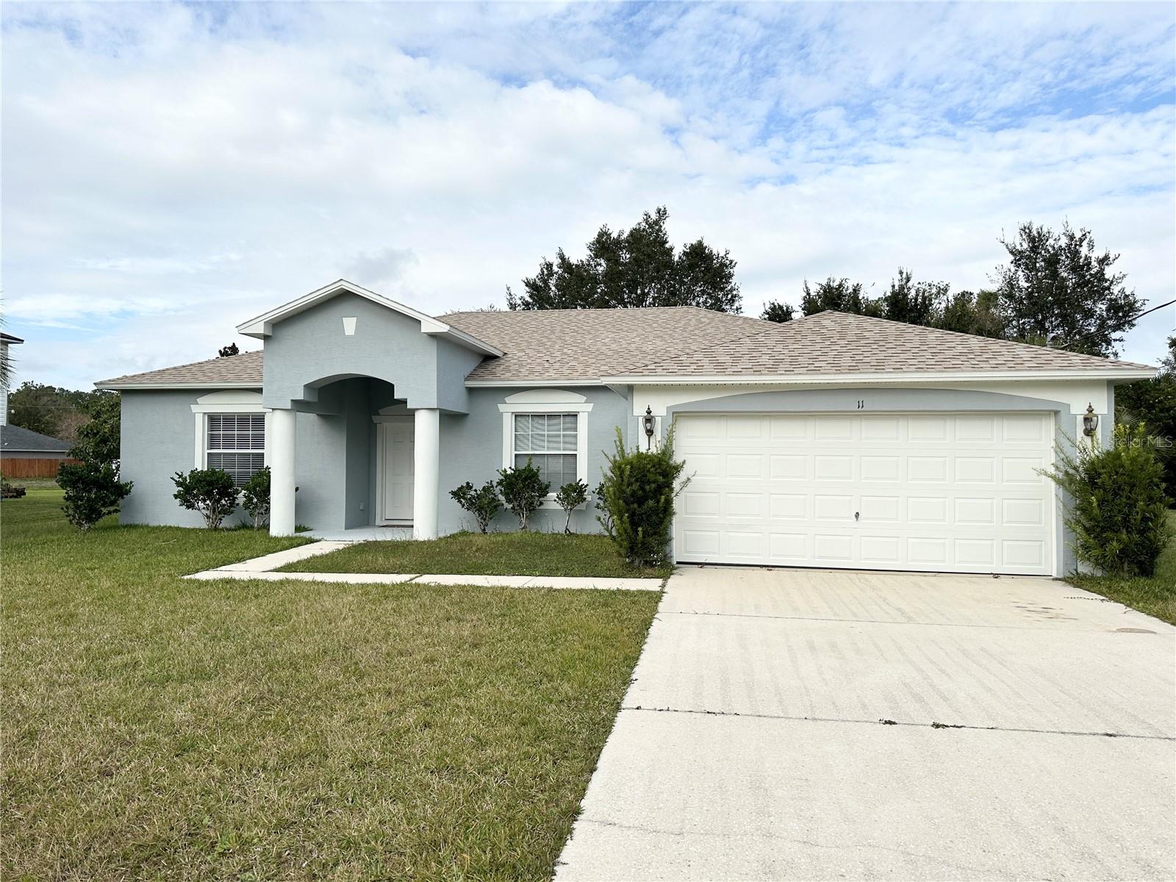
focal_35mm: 24
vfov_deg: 56.8
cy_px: 441
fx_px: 815
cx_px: 588
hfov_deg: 71.6
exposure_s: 1/7042
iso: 80
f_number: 1.78
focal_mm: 6.86
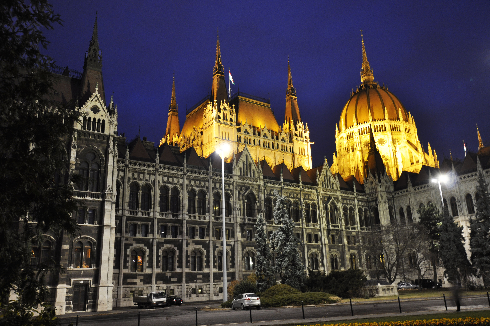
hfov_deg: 62.0
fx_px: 408
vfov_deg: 43.5
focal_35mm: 30
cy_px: 163
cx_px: 245
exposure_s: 1/3
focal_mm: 20
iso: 400
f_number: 4.5
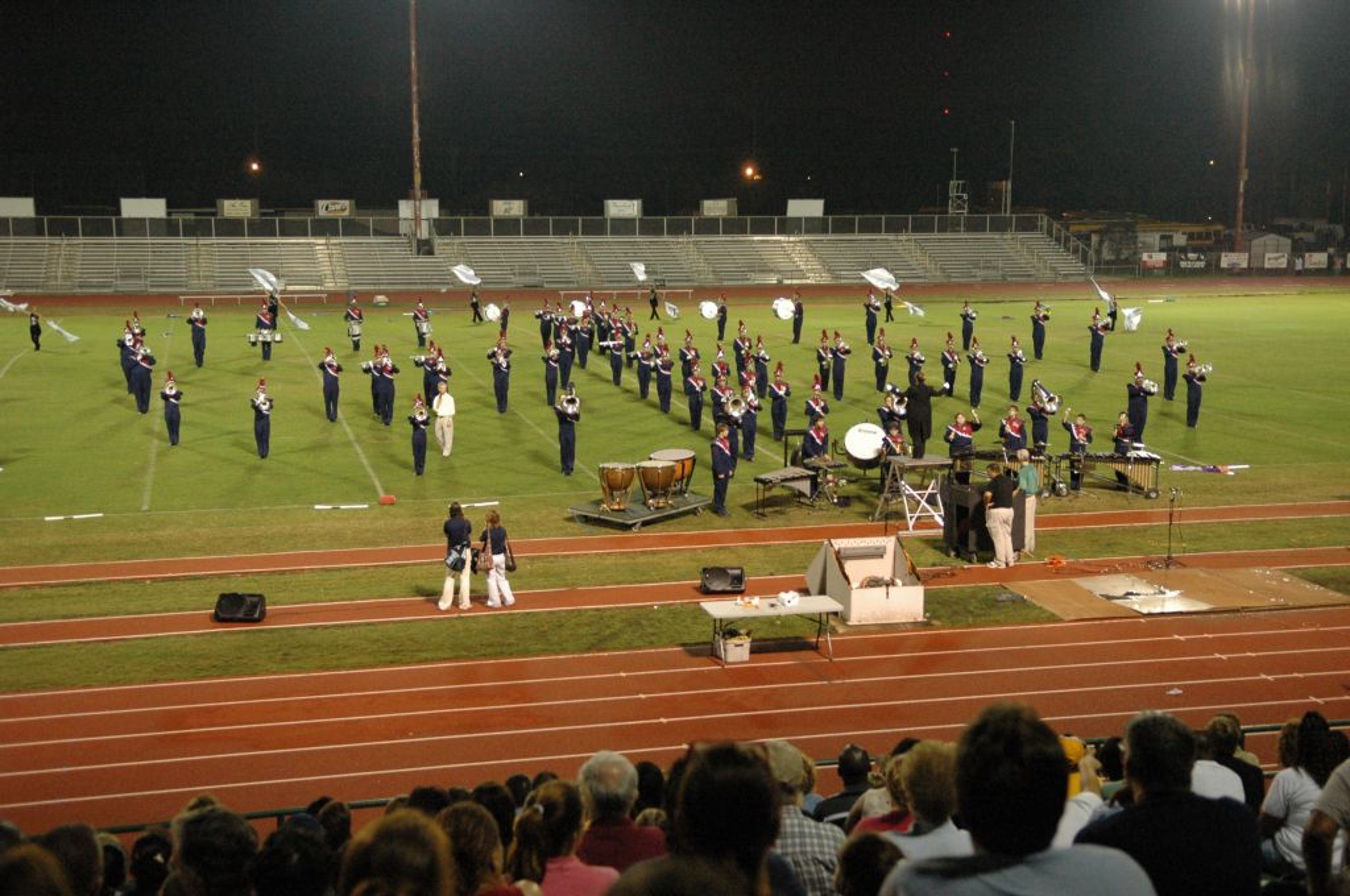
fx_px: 1742
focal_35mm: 46
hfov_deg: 42.4
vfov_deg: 28.9
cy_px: 448
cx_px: 675
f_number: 2.8
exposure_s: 1/60
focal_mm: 31
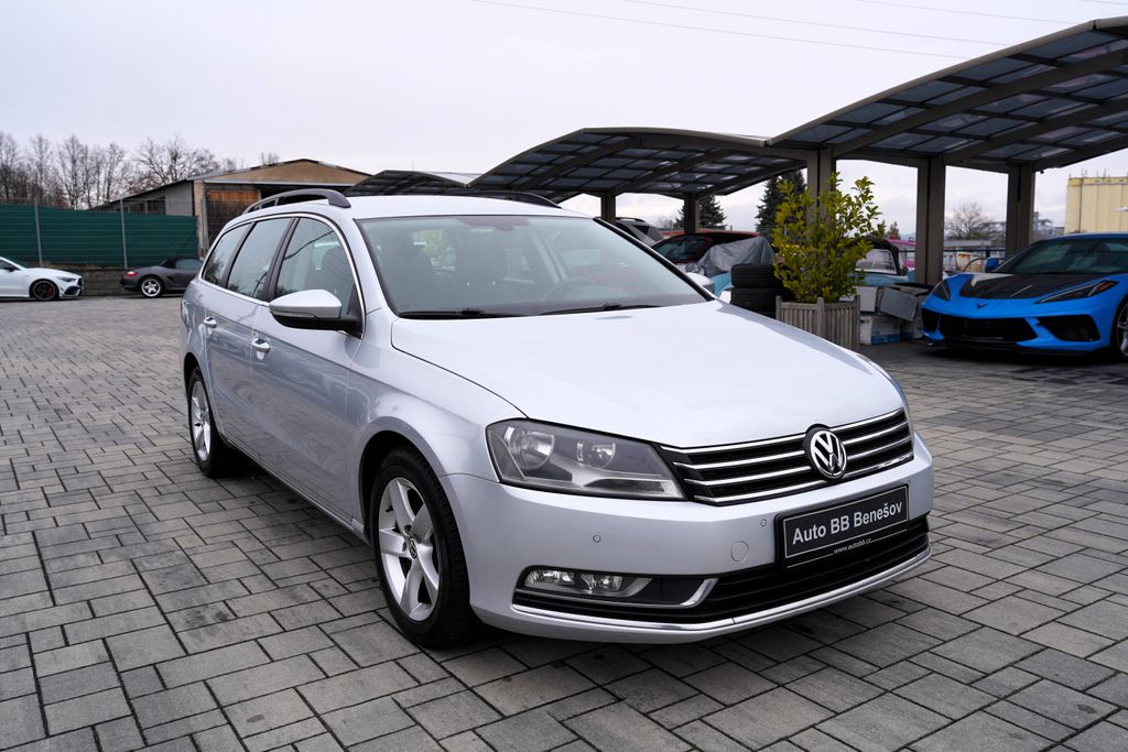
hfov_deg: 61.9
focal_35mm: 30
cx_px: 564
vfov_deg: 43.6
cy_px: 376
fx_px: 940
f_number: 6.3
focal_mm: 30
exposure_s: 1/160
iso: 100
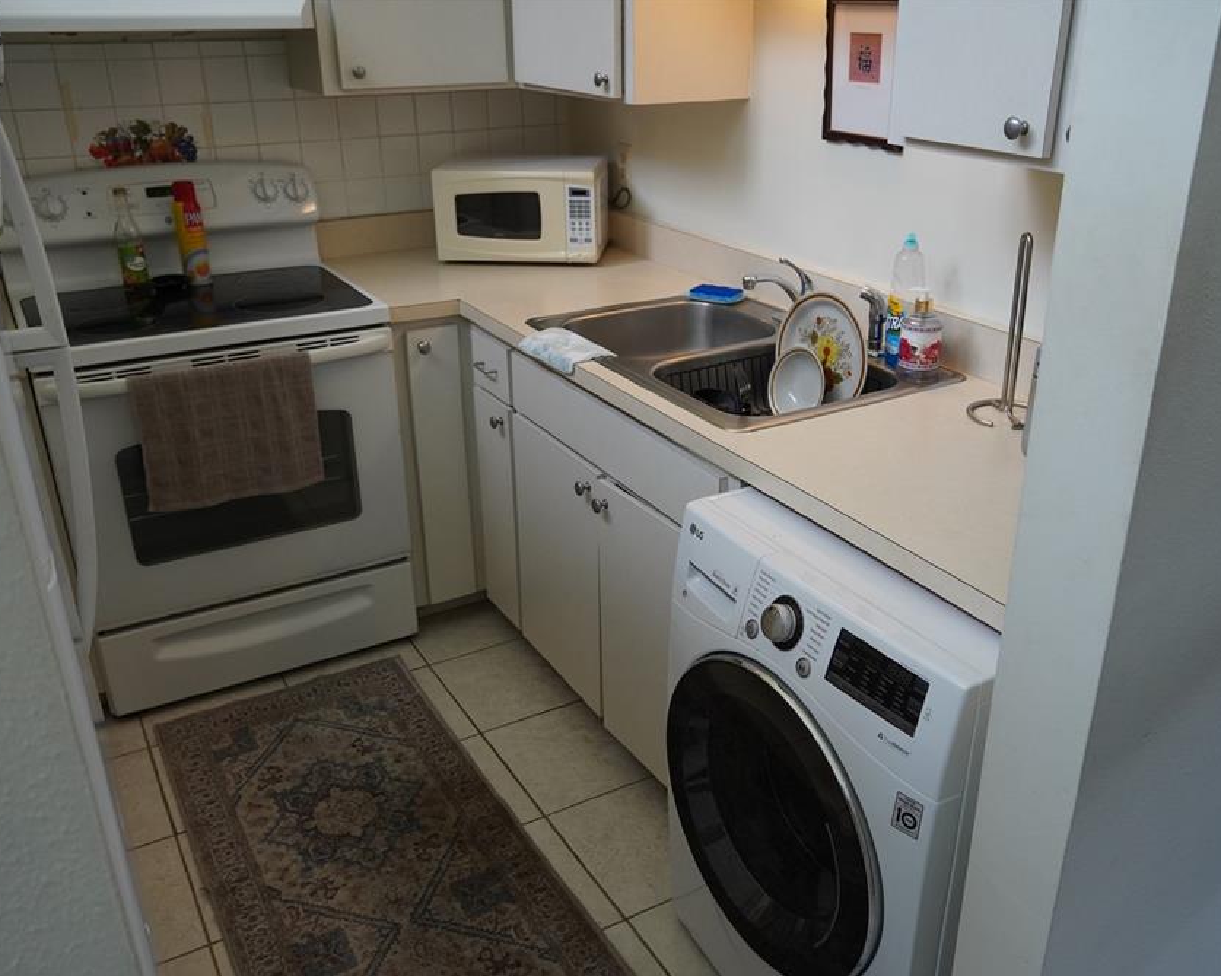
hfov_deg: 57.1
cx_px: 655
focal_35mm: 31
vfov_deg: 47.1
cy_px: 495
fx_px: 1120
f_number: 4
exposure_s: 1/160
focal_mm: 18
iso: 640
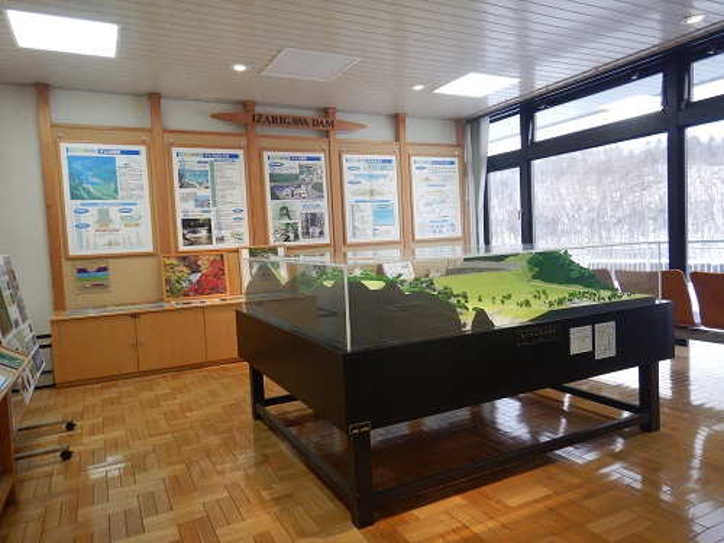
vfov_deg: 56.8
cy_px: 272
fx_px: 502
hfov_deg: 71.6
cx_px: 362
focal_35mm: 24
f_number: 2.8
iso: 125
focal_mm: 4.3
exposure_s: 1/30
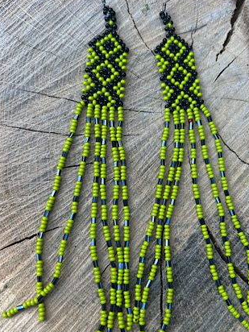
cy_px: 181
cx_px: 151
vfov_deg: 52.6
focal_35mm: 35
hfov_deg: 40.5
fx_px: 336
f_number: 1.5
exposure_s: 1/141
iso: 32
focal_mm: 5.7
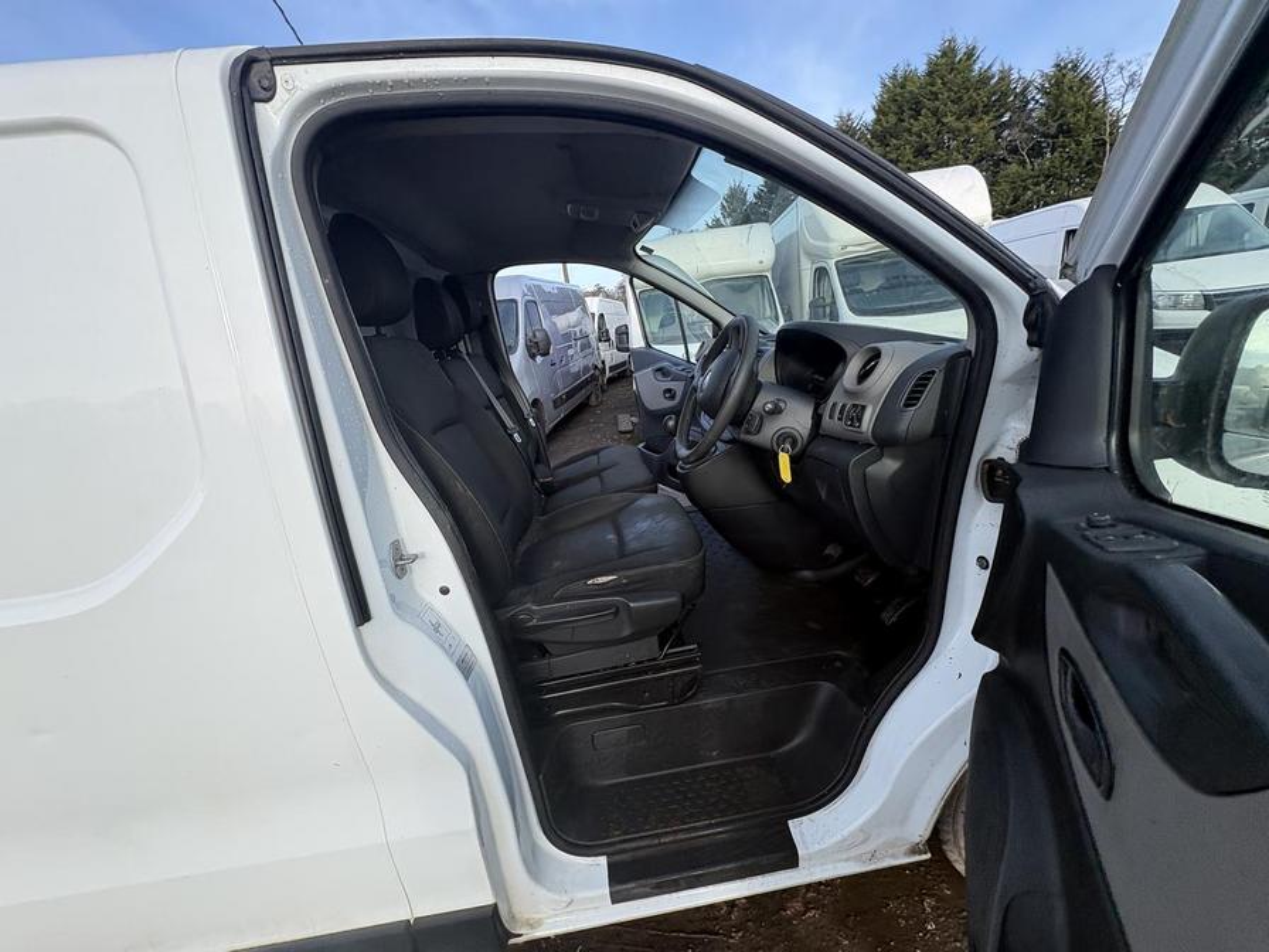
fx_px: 513
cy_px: 476
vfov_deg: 85.7
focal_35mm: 14
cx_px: 634
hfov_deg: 102.1
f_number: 2.2
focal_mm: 2.22
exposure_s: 1/388
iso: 50
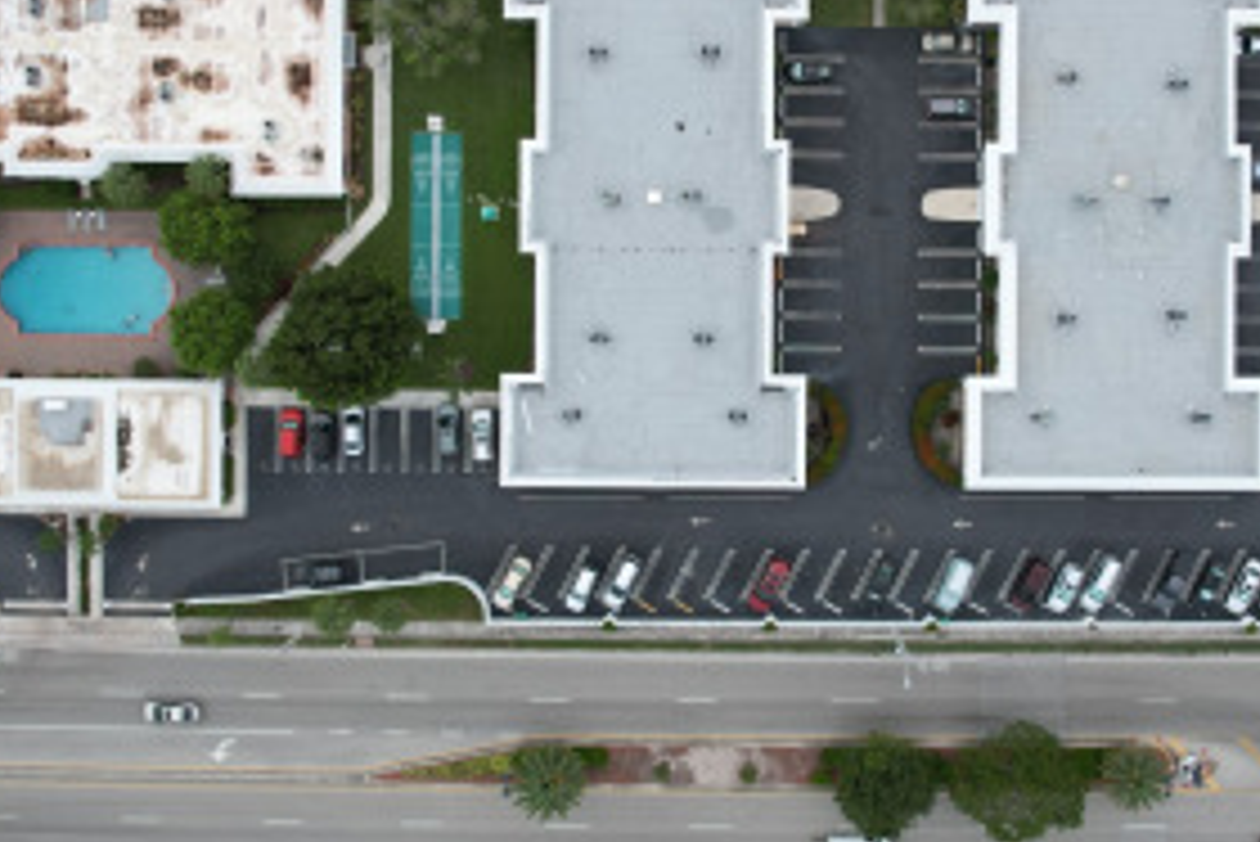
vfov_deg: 33.3
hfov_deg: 48.3
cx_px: 718
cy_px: 322
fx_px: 1401
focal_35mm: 40
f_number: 2.8
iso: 100
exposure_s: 1/640
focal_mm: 8.38
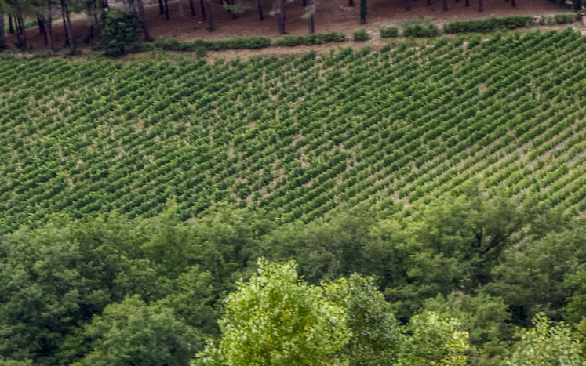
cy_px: 0
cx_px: 676
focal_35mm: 255
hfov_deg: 8.2
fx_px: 4073
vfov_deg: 5.1
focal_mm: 52
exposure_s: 1/60
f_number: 7.1
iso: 125
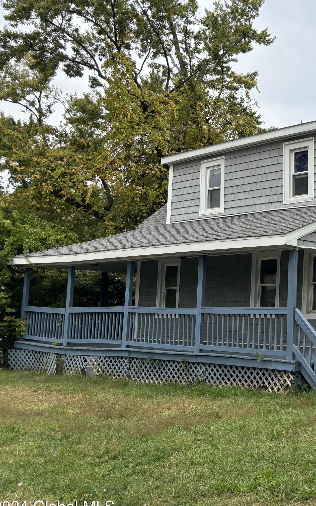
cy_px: 250
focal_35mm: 41
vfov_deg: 48.2
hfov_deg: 28.2
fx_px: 565
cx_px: 356
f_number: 1.6
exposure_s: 1/707
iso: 50
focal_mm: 5.96
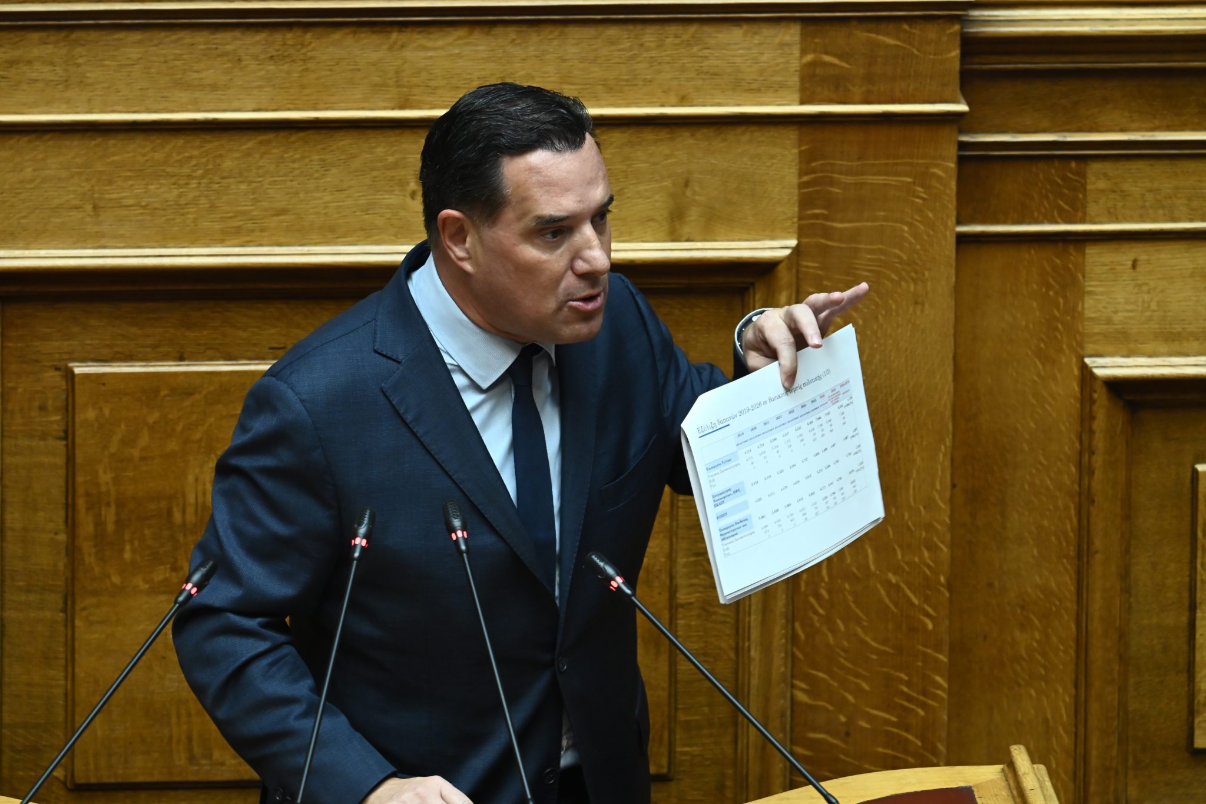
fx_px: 14738
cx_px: 603
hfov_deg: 4.7
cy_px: 402
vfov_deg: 3.1
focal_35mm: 440
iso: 3600
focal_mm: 440
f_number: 6.3
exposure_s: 1/250
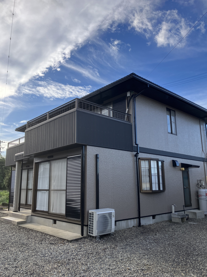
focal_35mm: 28
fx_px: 223
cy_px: 138
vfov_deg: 63.4
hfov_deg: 49.7
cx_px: 104
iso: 32
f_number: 1.8
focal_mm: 3.99
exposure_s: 1/972
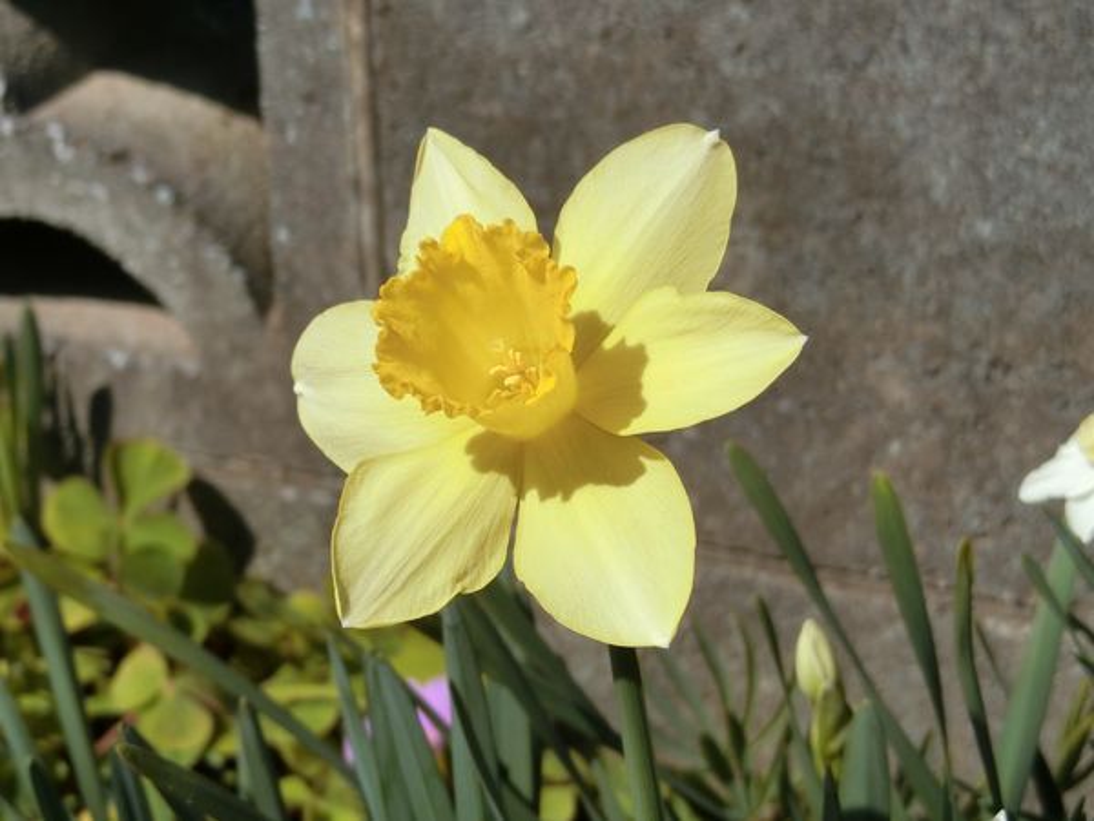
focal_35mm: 70
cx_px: 547
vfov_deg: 21.0
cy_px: 410
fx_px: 2212
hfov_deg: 27.8
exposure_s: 1/1000
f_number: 5.2
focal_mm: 12.4
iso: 80
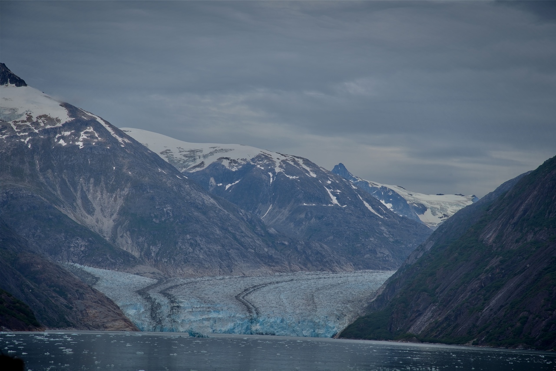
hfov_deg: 17.1
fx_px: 1854
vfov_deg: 11.4
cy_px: 186
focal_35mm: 120
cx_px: 278
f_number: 9
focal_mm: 120
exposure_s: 1/320
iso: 100
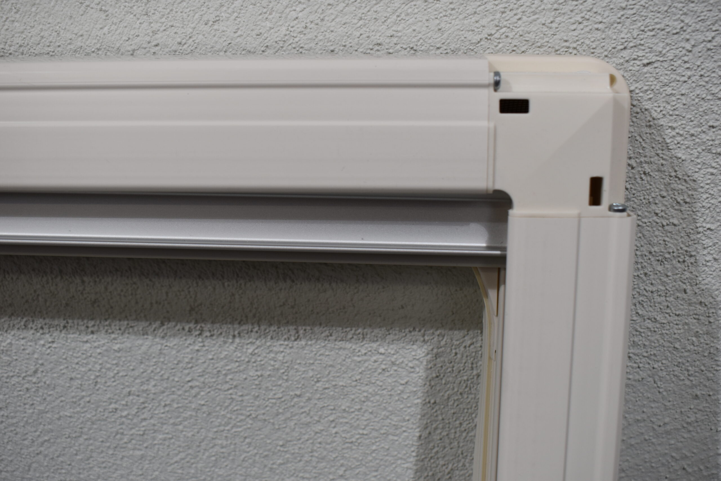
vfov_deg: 33.0
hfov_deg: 47.9
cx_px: 360
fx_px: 811
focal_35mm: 40
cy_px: 240
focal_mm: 27
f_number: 5.6
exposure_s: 1/125
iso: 280
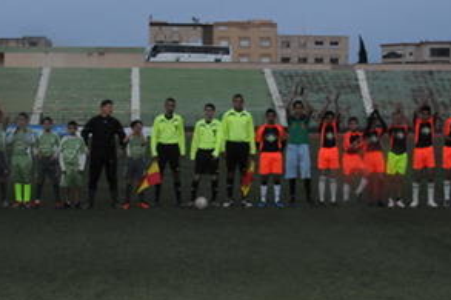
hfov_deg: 33.8
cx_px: 179
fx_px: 739
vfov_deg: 22.9
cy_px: 122
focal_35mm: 59
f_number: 11
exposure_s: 1/60
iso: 1600
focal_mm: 24
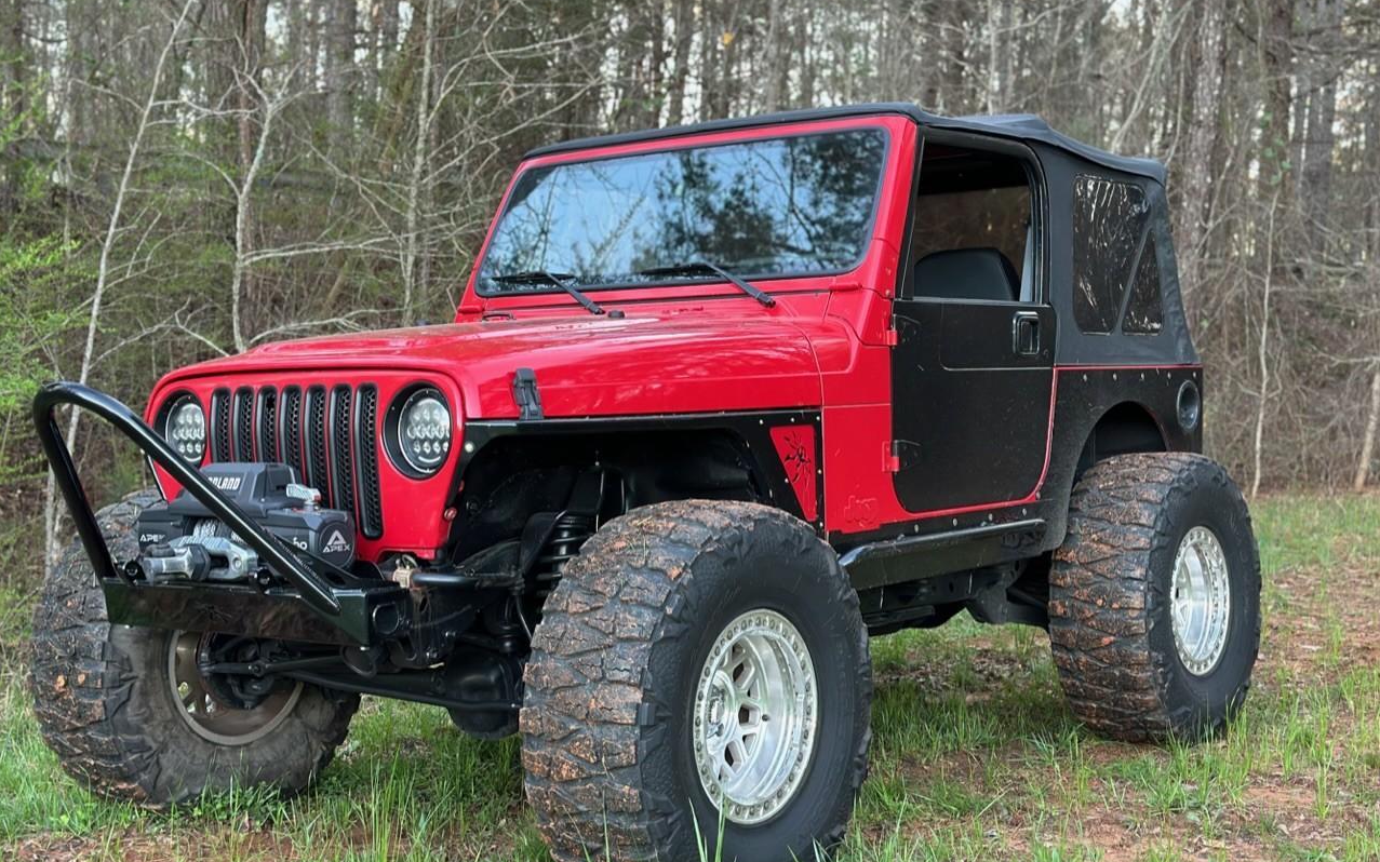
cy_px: 509
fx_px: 1918
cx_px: 689
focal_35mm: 51
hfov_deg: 39.6
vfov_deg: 25.3
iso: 125
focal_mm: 6.86
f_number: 1.78
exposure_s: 1/63
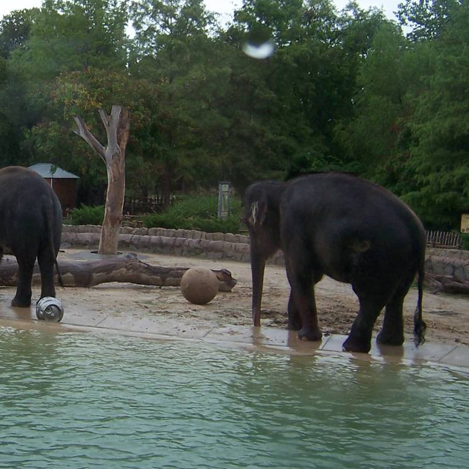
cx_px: 4
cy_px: 194
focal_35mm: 64
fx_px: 981
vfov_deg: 26.8
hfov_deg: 25.6
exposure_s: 1/250
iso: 80
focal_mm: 5.5
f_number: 3.4
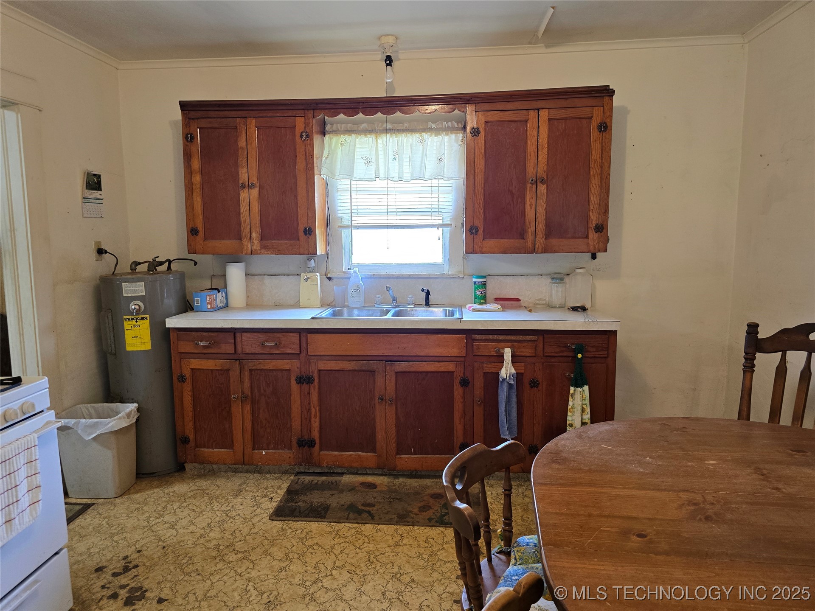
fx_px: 542
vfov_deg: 58.9
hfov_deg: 73.9
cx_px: 408
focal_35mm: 23
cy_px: 306
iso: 320
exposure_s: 1/120
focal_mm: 6.3
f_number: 1.7
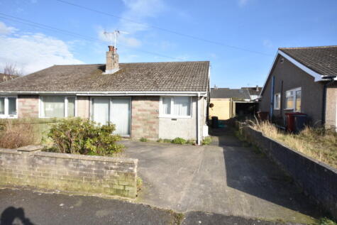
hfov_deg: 81.2
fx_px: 197
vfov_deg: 59.5
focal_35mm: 21
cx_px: 168
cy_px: 112
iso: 250
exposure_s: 1/500
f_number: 8
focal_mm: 14
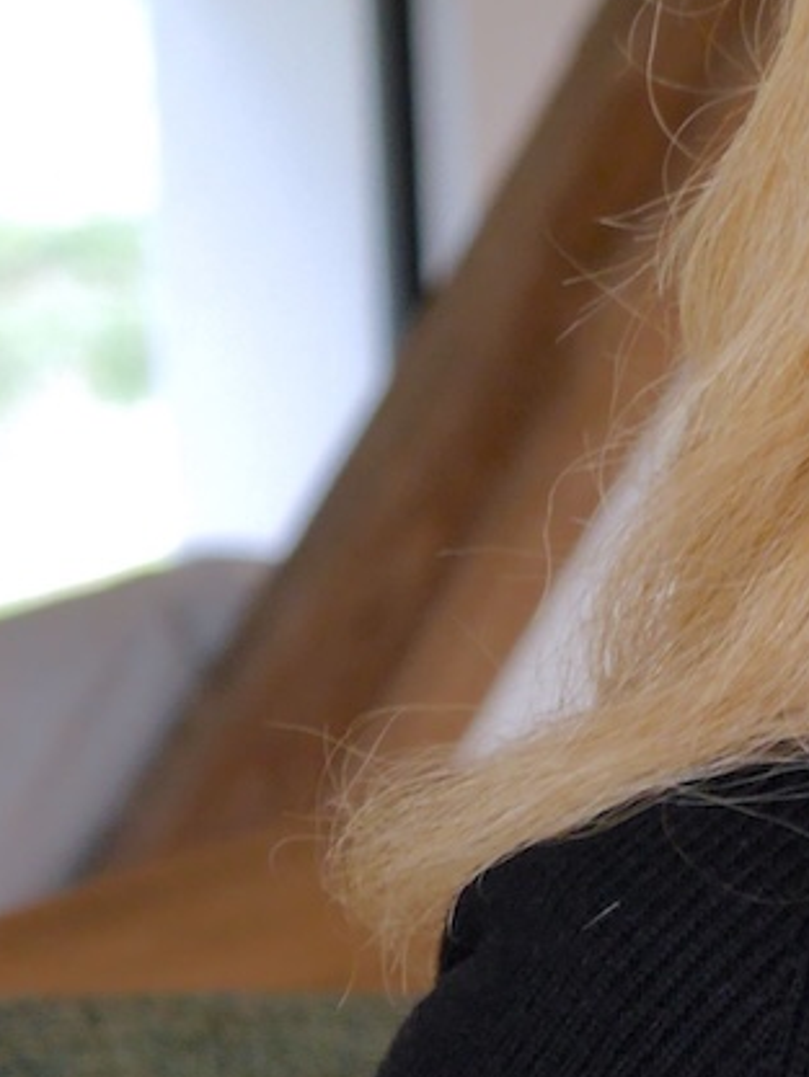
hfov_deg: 3.7
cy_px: 1335
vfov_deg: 4.9
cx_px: 1524
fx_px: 12427
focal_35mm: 399
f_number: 4
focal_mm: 45
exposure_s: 1/100
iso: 400
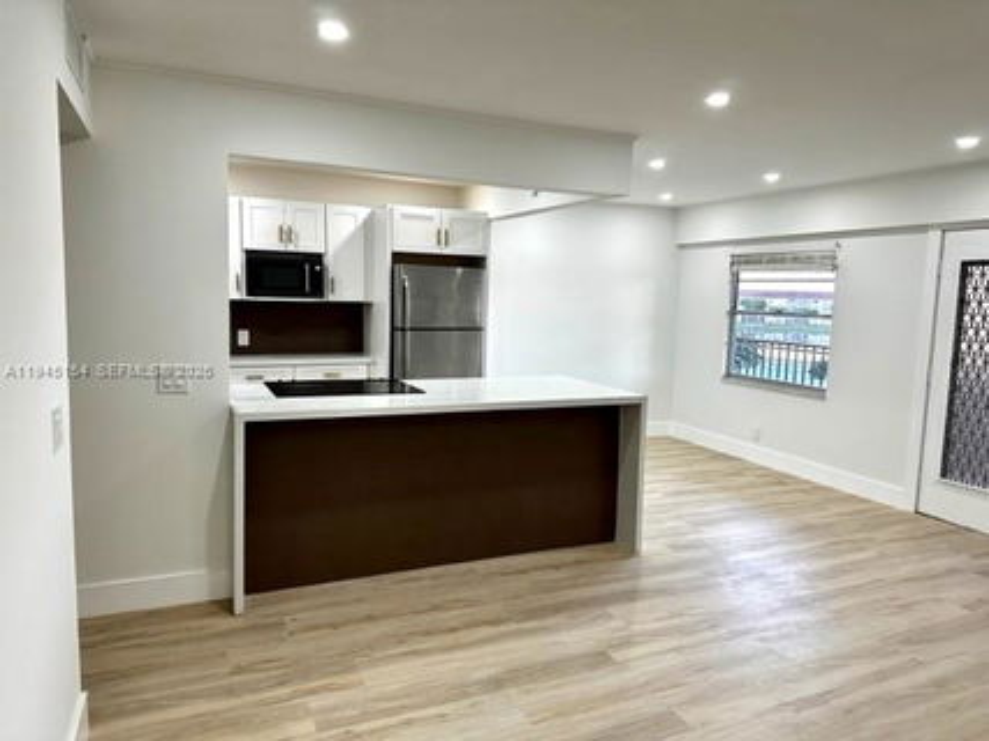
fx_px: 686
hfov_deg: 71.6
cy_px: 370
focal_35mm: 24
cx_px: 494
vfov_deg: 56.8
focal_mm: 6.86
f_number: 1.78
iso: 160
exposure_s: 1/120
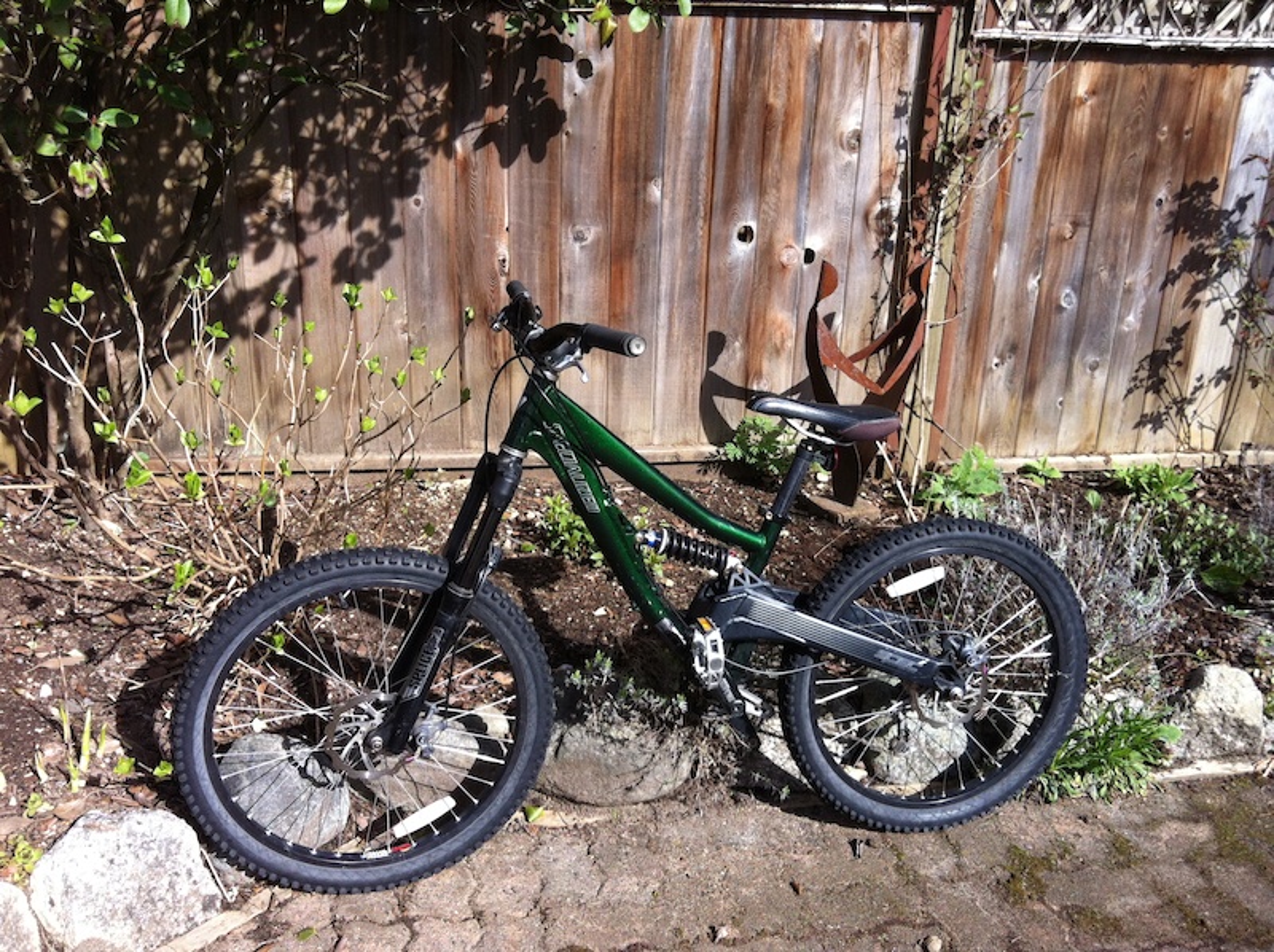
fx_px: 1287
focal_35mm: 35
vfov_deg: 40.6
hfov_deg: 52.7
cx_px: 637
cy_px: 476
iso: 80
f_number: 2.8
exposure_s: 1/718
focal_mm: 3.85
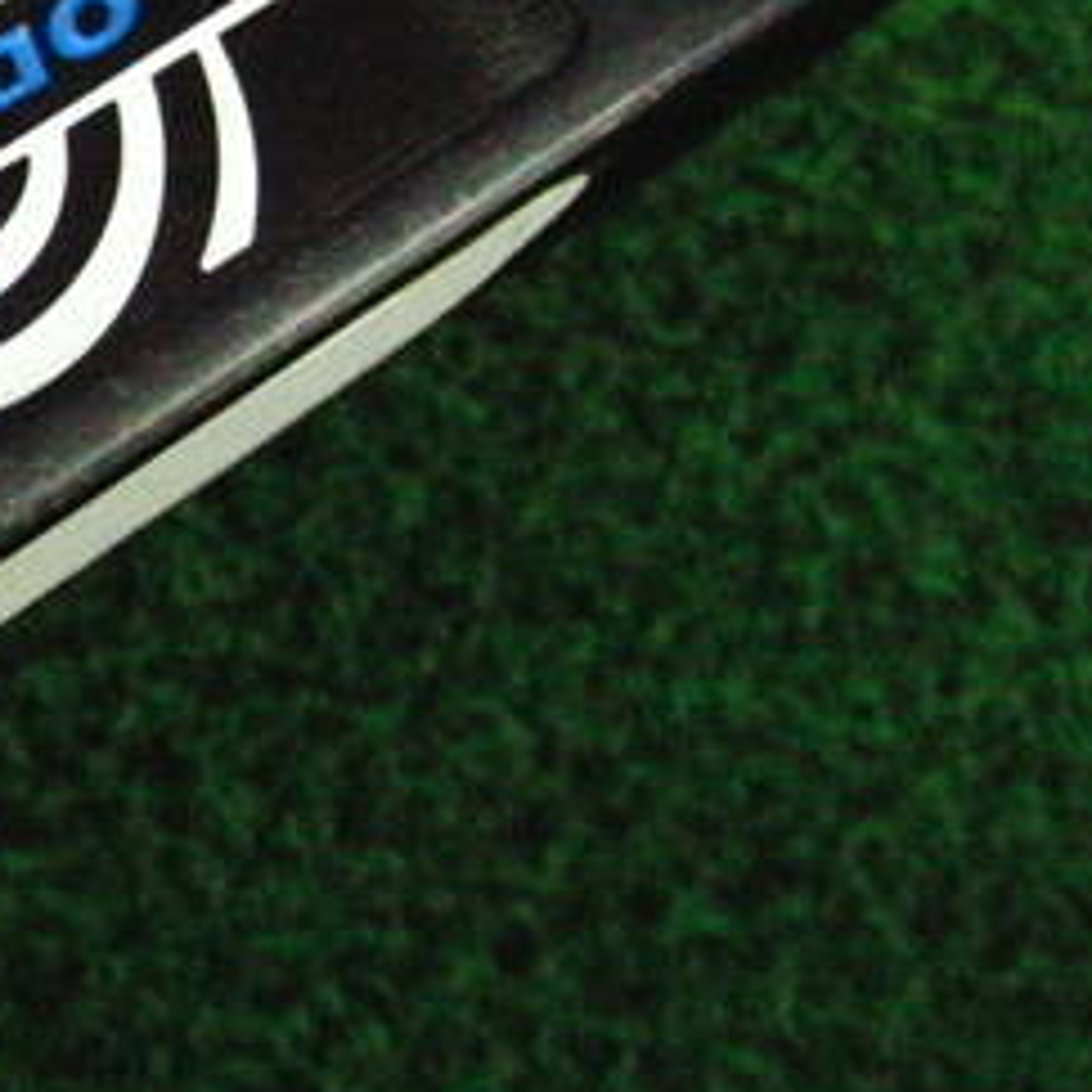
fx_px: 3069
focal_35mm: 86
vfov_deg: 19.9
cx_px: -207
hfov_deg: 19.1
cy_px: 175
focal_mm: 6.42
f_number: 3.6
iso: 3200
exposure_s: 1/500
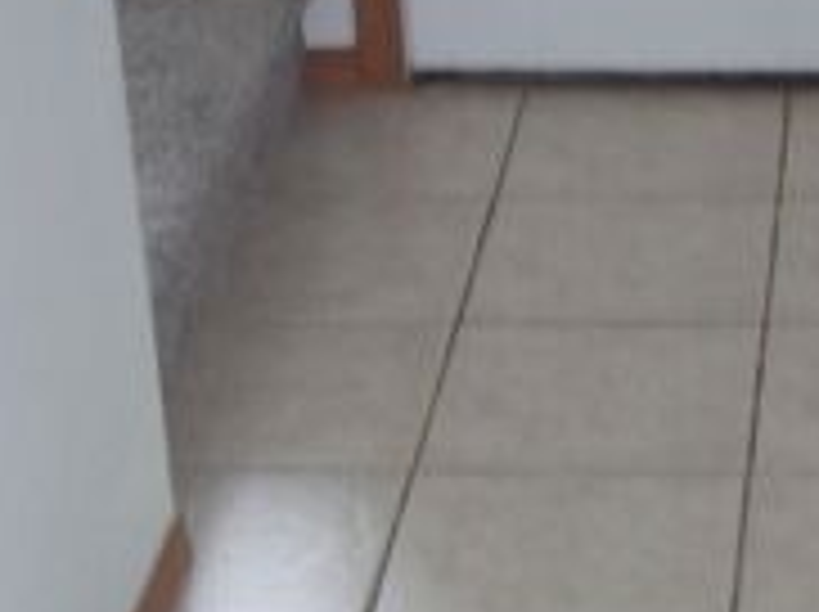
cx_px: 738
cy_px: 468
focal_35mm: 141
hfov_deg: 13.9
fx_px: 3332
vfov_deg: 10.5
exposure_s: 1/34
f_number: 5.2
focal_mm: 11.5
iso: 400
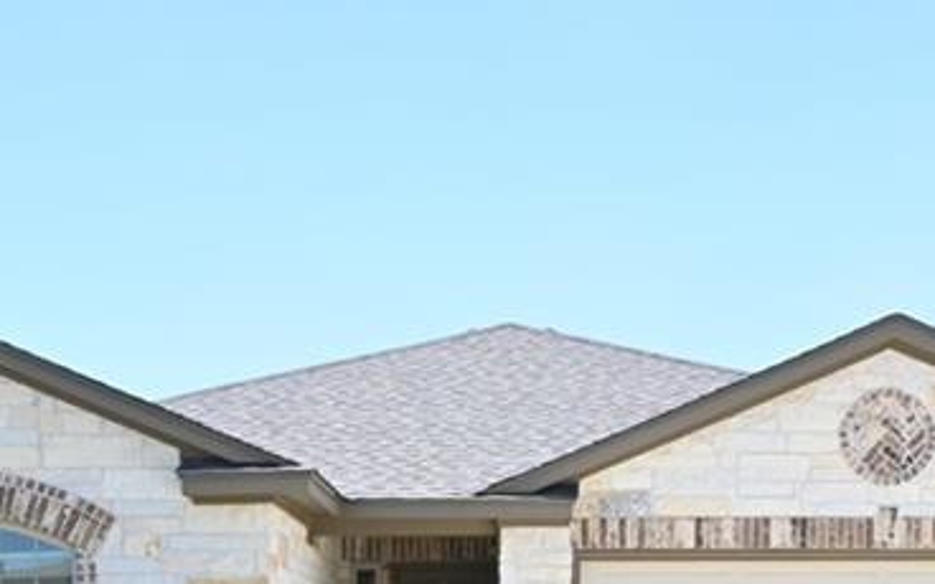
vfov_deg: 18.0
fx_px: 1733
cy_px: 744
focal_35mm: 68
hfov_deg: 30.2
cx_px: 447
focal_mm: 16
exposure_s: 1/25
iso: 100
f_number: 20
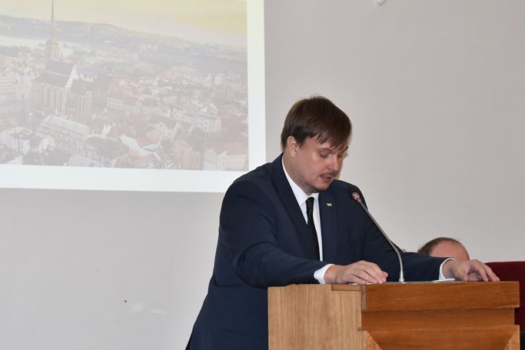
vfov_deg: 11.1
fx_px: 1804
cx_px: 237
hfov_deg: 16.6
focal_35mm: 124
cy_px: 193
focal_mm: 55
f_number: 5.6
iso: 1000
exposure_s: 1/100
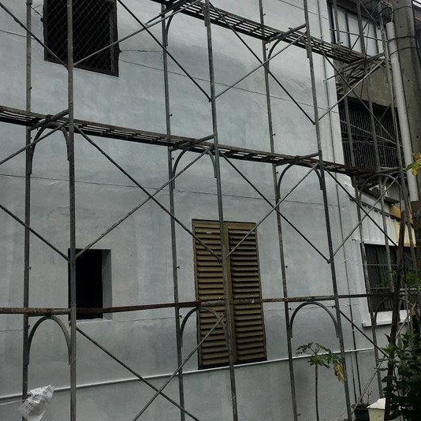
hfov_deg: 35.3
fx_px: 660
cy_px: 142
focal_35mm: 48
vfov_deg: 35.0
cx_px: 190
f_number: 2.2
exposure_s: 1/1221
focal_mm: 4.15
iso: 25
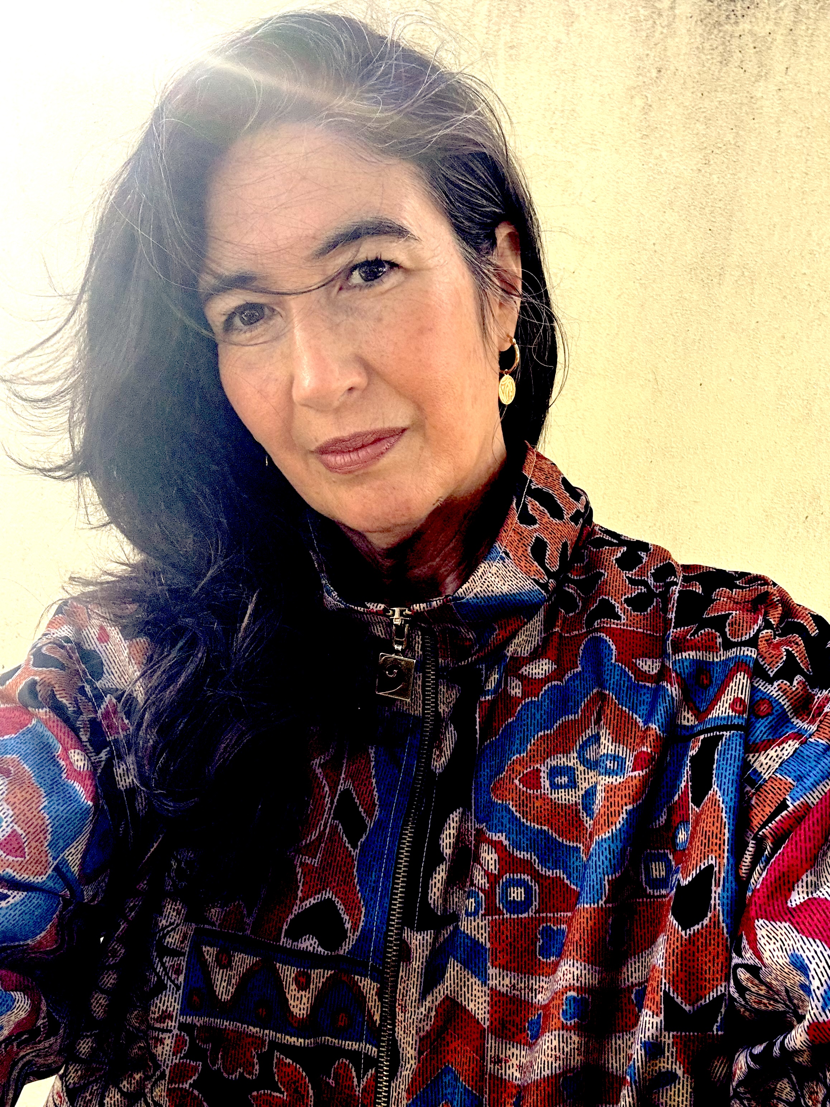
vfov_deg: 60.0
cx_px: 415
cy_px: 554
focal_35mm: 30
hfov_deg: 46.8
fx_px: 959
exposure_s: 1/121
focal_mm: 2.69
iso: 64
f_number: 1.9
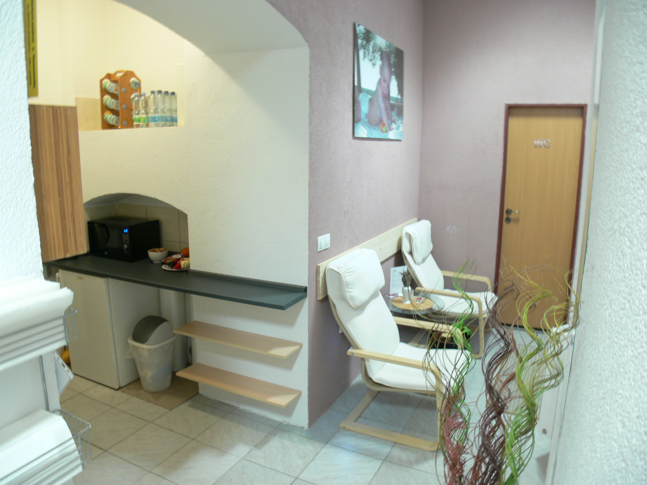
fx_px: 654
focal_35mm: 35
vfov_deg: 40.7
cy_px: 242
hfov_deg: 52.6
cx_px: 324
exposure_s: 1/2.5
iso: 80
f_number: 2.8
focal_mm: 7.4
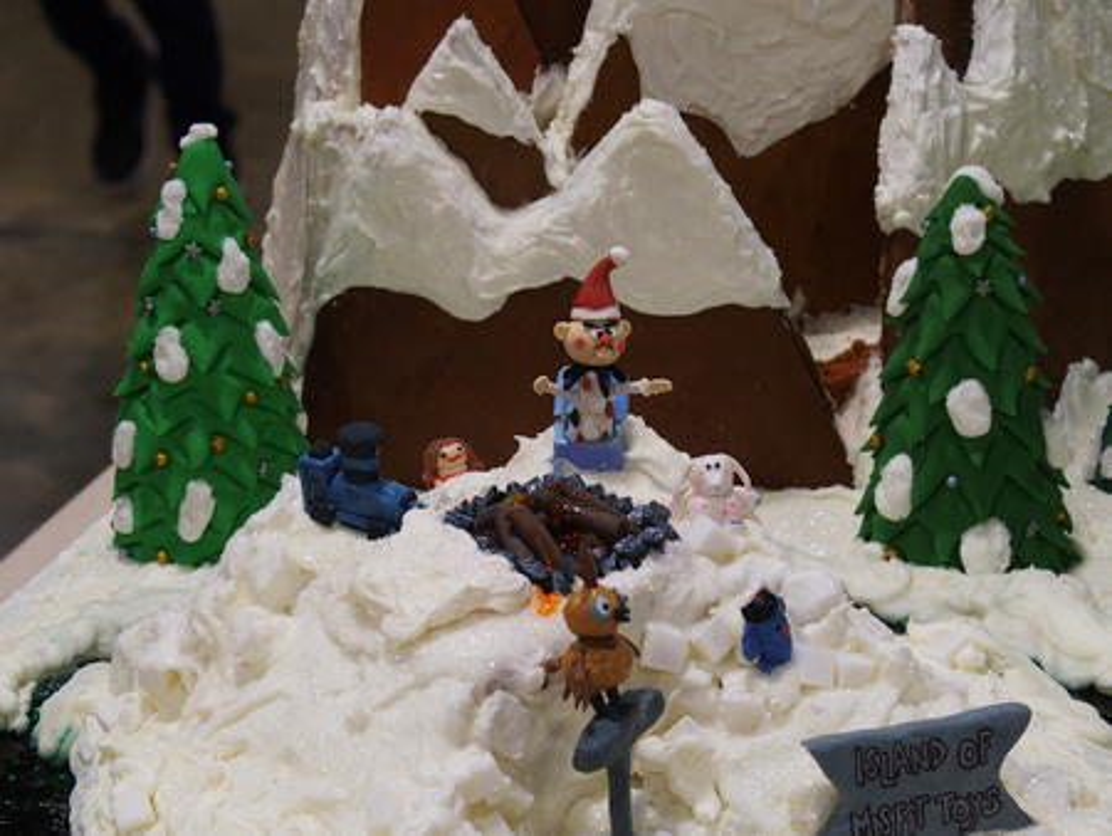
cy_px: 418
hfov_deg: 17.6
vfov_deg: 13.2
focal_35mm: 112
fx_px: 3600
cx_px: 556
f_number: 2.8
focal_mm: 24
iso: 400
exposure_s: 1/100
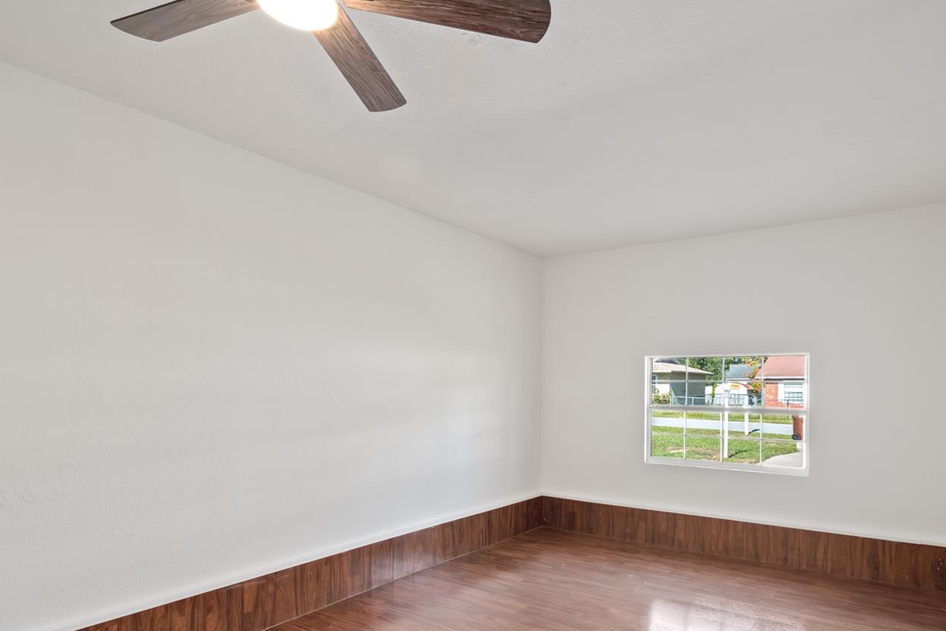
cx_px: 531
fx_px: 499
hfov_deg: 86.5
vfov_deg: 64.0
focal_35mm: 19
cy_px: 377
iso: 250
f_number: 9
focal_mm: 10
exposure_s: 1/5
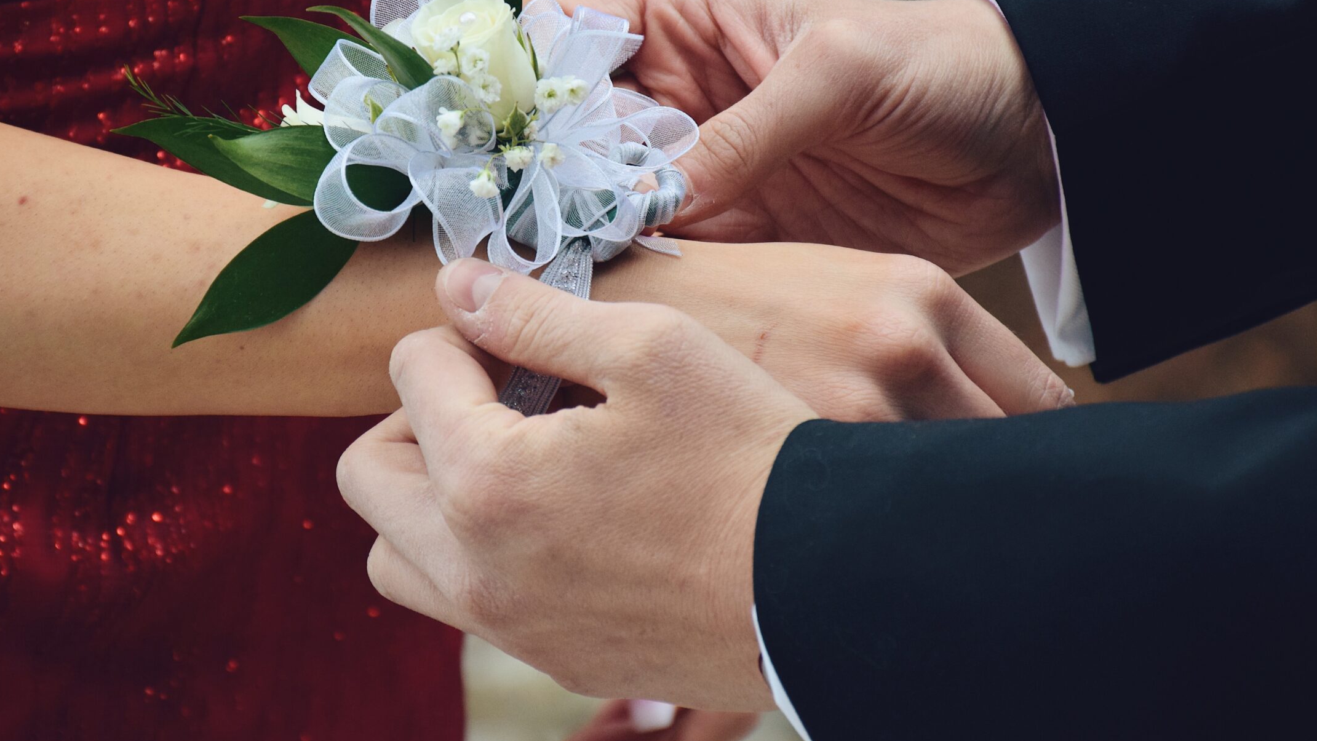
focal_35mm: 263
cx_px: 547
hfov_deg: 8.2
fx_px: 9186
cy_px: 241
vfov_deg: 4.6
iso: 720
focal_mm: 140
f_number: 5.6
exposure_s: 1/1000
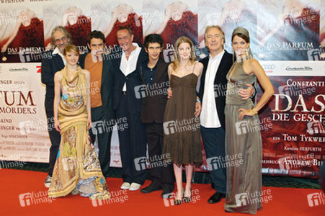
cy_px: 108
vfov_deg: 28.0
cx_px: 162
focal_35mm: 48
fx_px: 433
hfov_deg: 41.1
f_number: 5.6
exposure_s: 1/100
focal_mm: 32
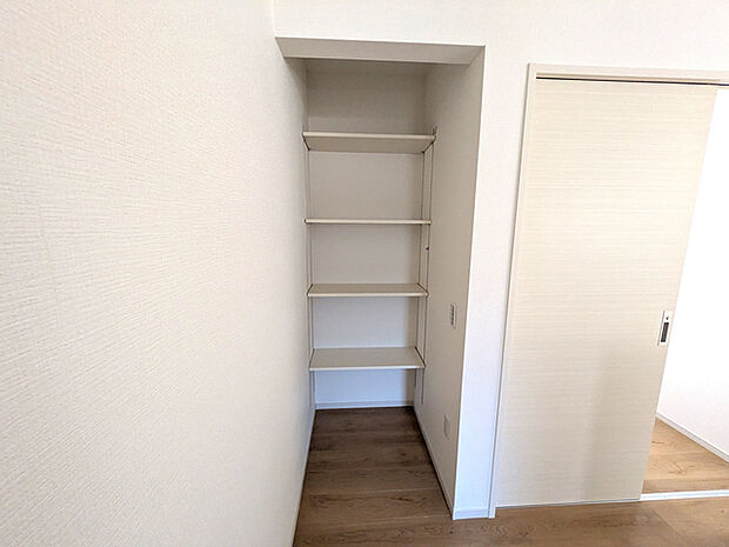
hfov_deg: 102.1
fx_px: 295
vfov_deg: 85.7
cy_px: 274
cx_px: 364
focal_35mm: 14
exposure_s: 1/100
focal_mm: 1.83
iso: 622
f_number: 2.2
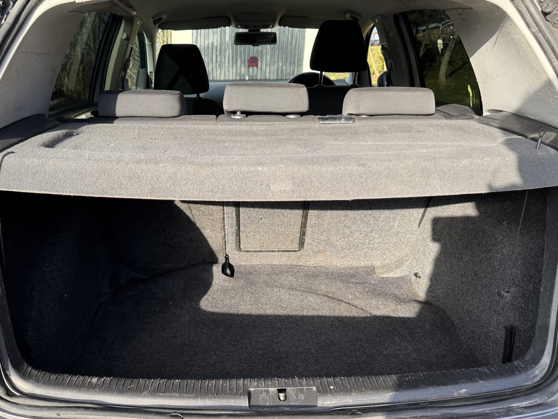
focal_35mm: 28
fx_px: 451
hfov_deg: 63.3
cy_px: 231
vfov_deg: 49.7
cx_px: 247
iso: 80
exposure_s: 1/707
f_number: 1.78
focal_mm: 6.76
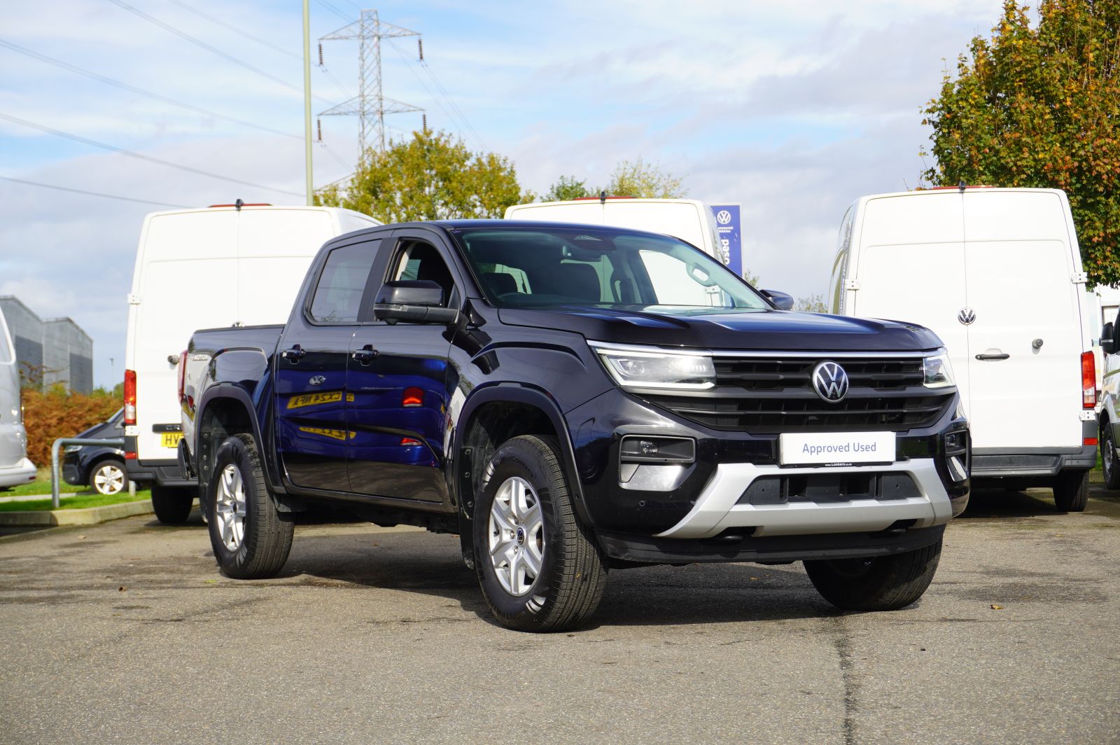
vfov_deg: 22.0
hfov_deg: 32.7
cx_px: 560
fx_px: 1912
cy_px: 372
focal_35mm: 62
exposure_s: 1/100
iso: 100
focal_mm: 41
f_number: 8
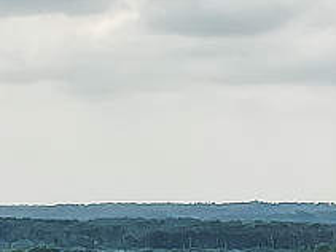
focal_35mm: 197
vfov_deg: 7.5
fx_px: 1911
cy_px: 169
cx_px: -293
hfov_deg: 9.5
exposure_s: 1/1776
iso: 25
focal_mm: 6
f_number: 2
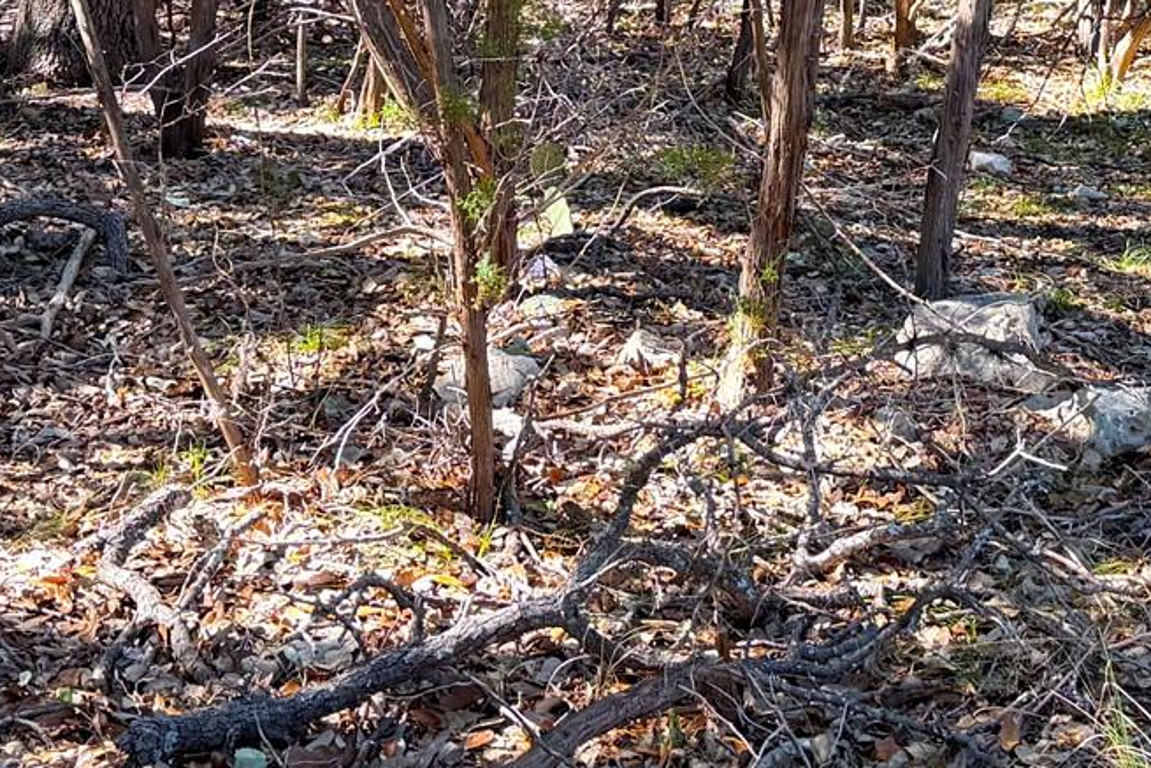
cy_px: -202
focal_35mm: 78
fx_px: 2494
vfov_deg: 16.6
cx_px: 720
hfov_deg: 25.9
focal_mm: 6.76
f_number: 1.78
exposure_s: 1/184
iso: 64
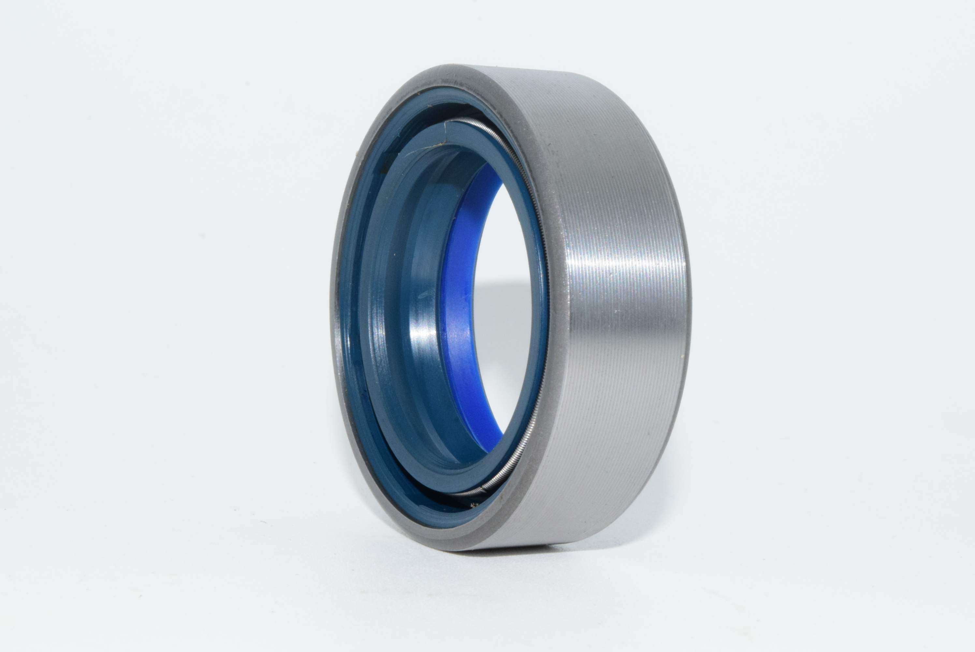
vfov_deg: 16.6
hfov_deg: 24.6
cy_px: 326
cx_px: 488
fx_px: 2236
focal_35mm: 82
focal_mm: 55
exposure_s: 1/60
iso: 1600
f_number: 36
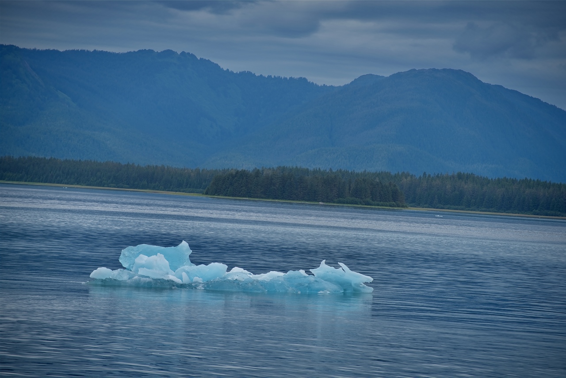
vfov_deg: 7.4
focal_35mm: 185
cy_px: 189
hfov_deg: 11.1
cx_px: 283
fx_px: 2909
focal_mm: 185
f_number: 7.1
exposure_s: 1/400
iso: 100
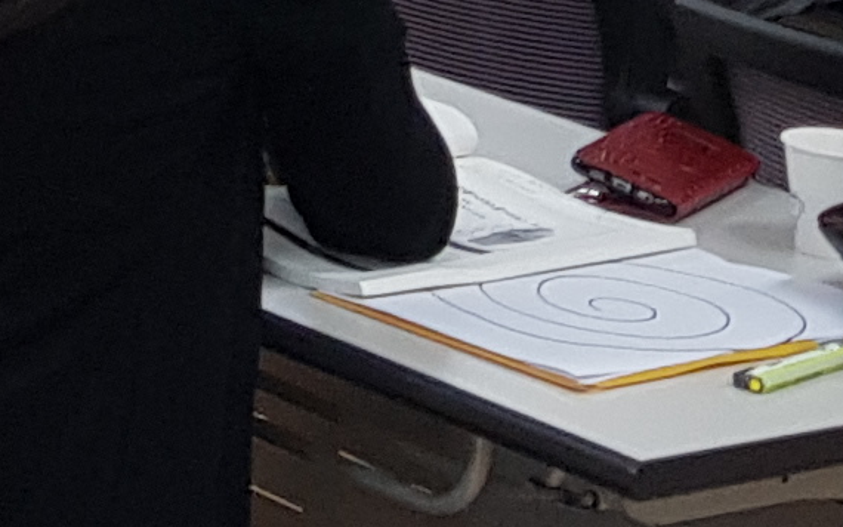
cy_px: -1186
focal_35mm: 195
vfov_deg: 6.1
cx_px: -933
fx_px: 4479
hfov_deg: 9.9
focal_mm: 4.3
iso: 80
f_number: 1.7
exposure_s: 1/60
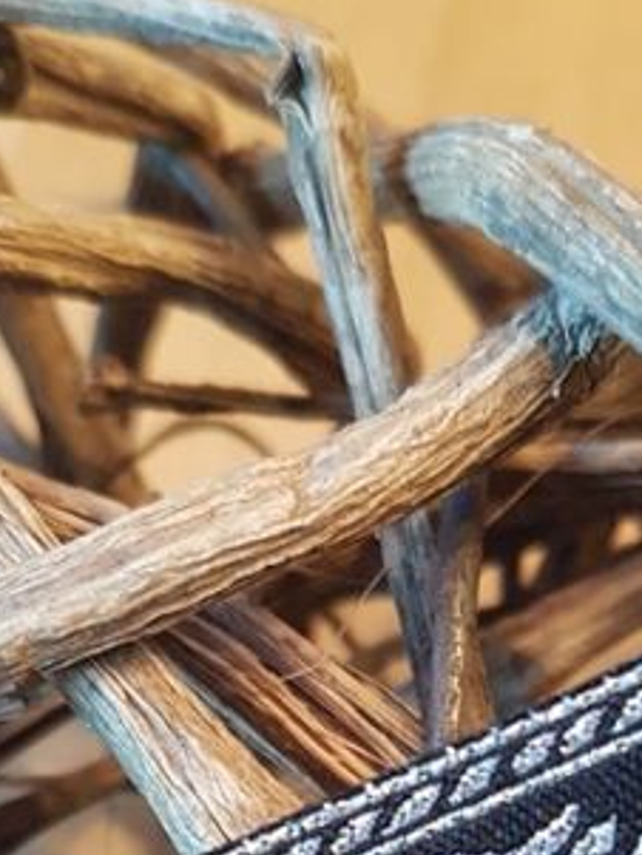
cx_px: 472
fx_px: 1705
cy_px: 1113
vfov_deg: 24.5
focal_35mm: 69
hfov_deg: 21.2
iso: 250
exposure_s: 1/25
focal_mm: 4.2
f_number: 1.7
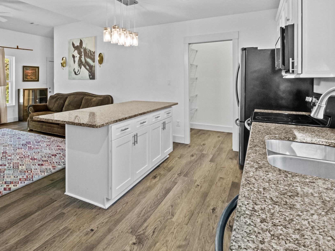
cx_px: 125
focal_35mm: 22
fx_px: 213
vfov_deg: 59.6
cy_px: 83
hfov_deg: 75.1
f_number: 10
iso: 1600
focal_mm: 10
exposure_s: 1/5
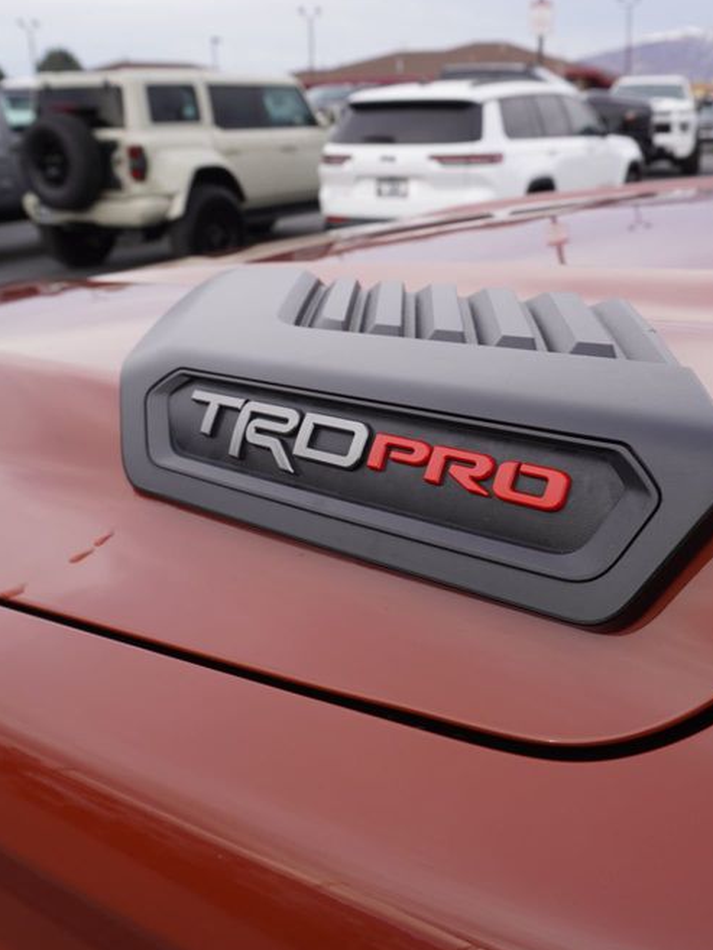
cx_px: 457
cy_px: 463
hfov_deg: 39.3
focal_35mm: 36
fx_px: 988
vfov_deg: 51.3
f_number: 6.3
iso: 100
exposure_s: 1/100
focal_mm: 16
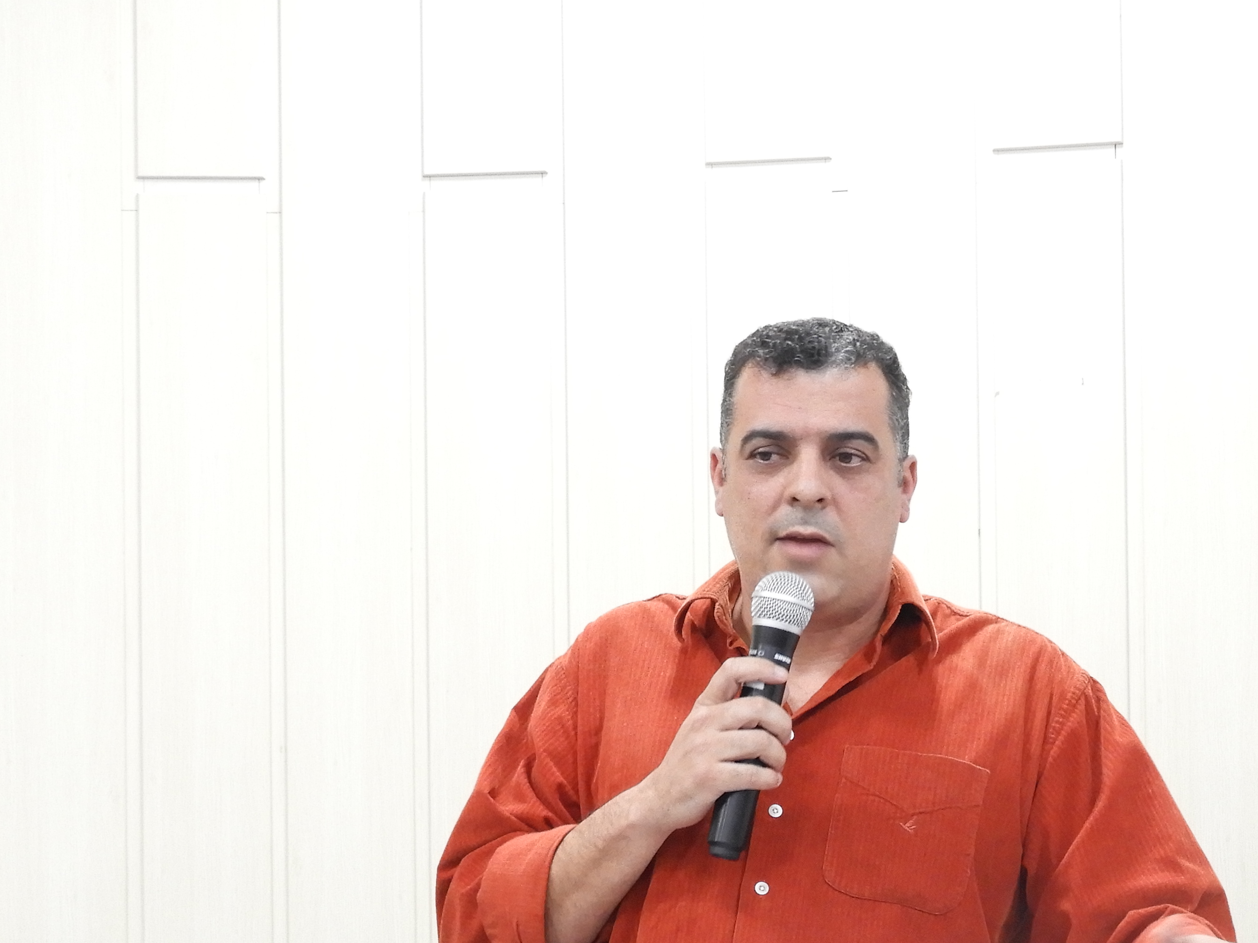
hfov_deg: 25.2
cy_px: 850
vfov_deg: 18.8
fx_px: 2798
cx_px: 845
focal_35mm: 77
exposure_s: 1/15
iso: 400
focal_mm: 7.2
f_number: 3.8
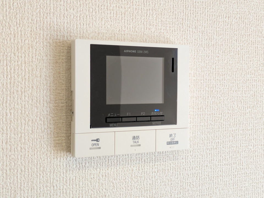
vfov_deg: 28.6
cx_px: 132
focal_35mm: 51
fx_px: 389
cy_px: 99
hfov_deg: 37.5
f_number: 1.89
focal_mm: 5.43
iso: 136
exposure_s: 1/100
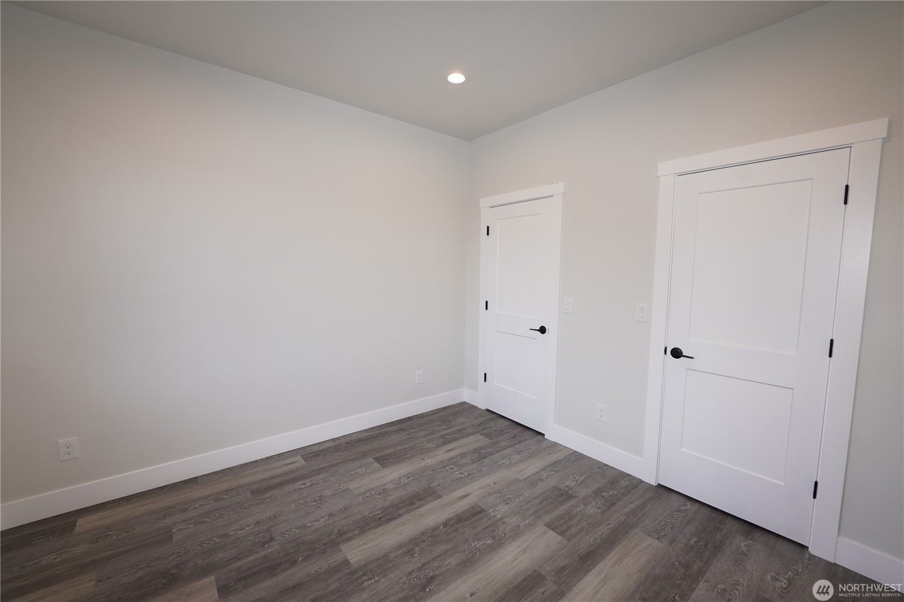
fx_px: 351
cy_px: 301
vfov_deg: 81.2
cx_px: 452
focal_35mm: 14
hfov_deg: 104.3
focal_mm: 14
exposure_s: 1/160
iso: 250
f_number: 4
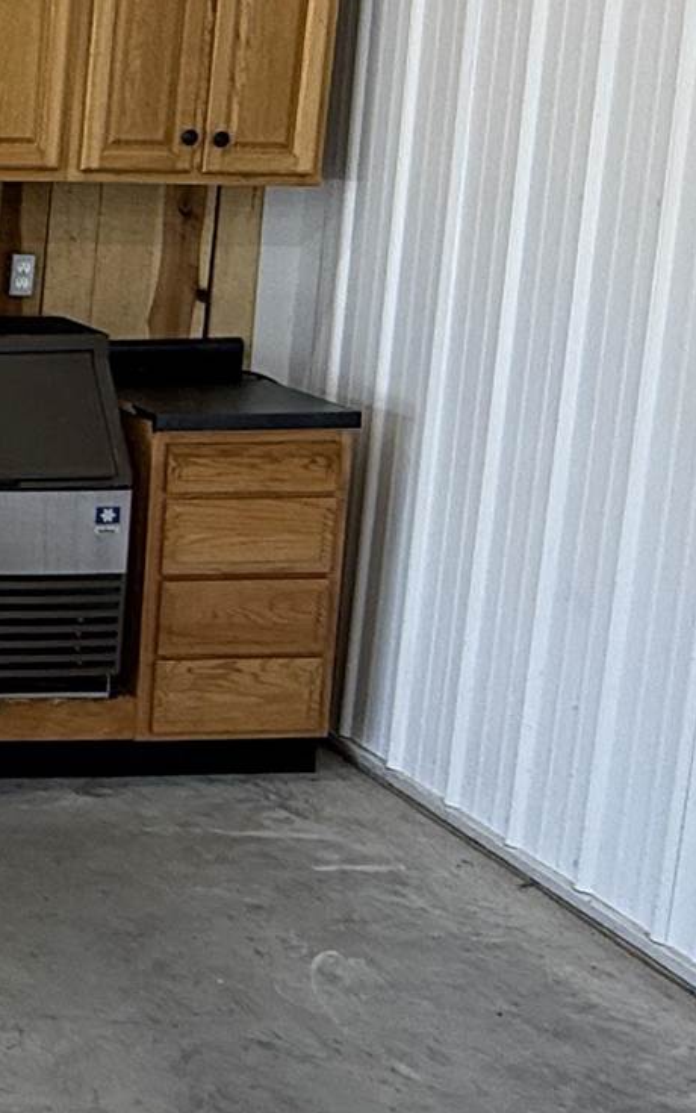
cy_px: 472
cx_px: -536
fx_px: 1880
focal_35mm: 62
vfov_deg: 32.9
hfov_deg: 17.3
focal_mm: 2.22
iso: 100
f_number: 2.2
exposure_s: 1/120
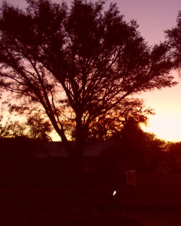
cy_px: 133
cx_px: 184
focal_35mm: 71
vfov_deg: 26.7
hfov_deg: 20.8
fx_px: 475
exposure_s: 1/20
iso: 200
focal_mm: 6.2
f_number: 2.8
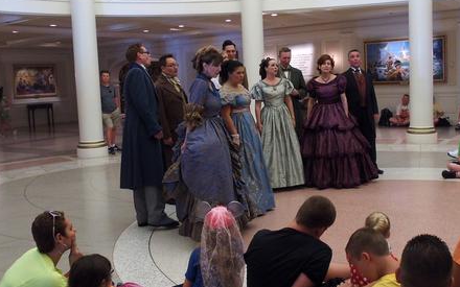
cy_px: 112
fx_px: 476
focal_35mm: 38
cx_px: 230
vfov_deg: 33.5
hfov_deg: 51.5
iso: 800
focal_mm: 7.4
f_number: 3.2
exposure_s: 1/25
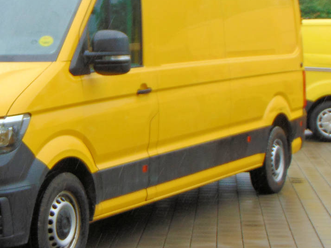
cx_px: 67
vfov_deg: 13.2
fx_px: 1071
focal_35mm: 112
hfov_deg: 17.4
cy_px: 97
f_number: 3.5
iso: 80
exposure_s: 1/125
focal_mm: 9
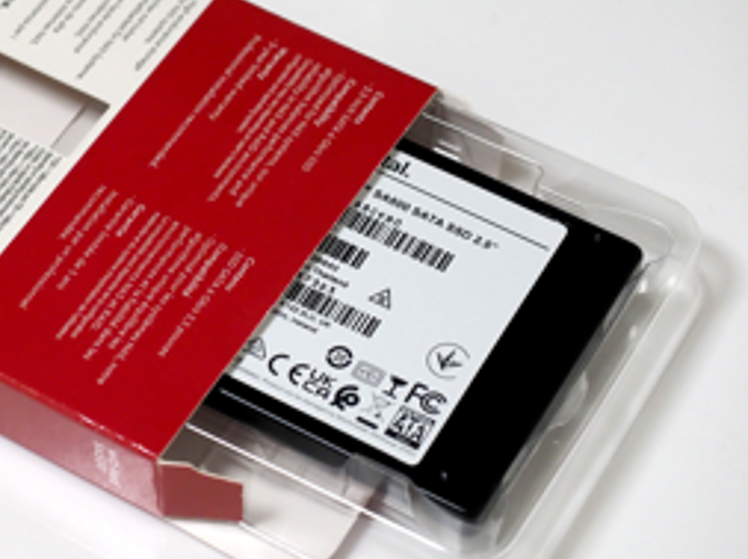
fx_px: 2870
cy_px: 247
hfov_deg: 14.8
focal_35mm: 133
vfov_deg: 11.1
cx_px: 166
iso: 1000
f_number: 4.5
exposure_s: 1/80
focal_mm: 40
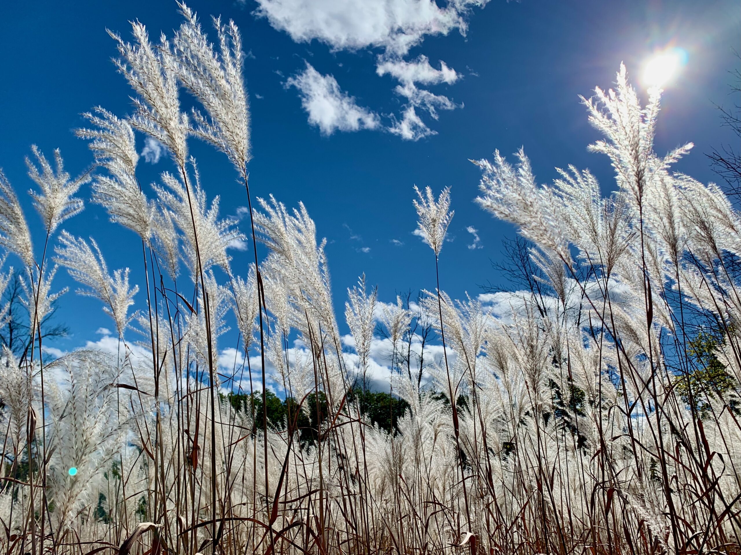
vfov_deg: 53.1
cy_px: 278
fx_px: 557
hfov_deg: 67.3
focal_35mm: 26
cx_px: 370
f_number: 1.8
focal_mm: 4.25
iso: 25
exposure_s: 1/8000
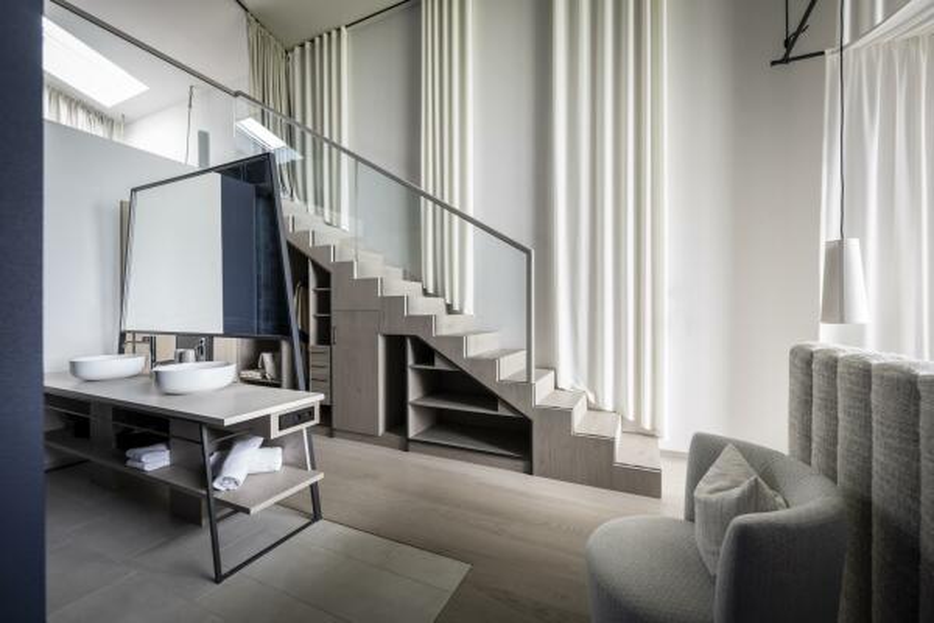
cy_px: 312
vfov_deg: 81.2
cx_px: 467
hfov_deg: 104.3
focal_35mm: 14
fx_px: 363
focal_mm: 14
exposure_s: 1/10
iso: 1000
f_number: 6.3
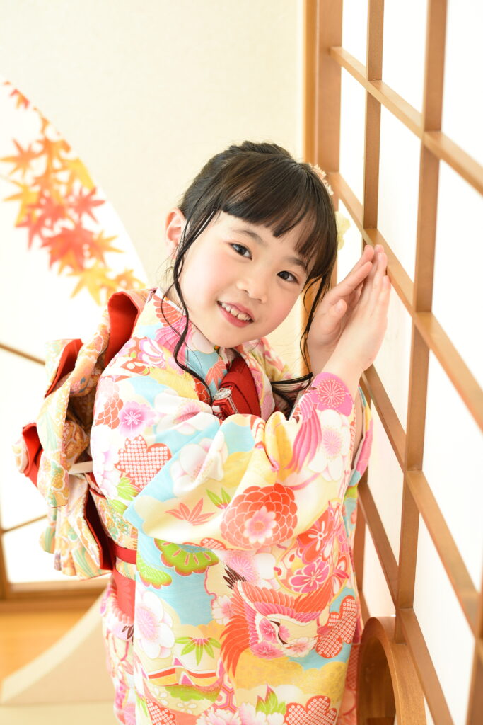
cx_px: 242
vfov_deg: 39.6
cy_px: 362
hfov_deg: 27.0
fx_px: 1006
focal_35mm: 50
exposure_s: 1/160
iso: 400
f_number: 3.5
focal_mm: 50
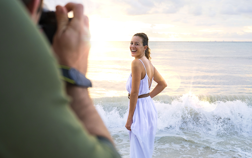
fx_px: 288
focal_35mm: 42
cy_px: 87
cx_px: 128
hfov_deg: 47.2
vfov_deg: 30.5
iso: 500
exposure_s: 1/320
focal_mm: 38
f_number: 4.5
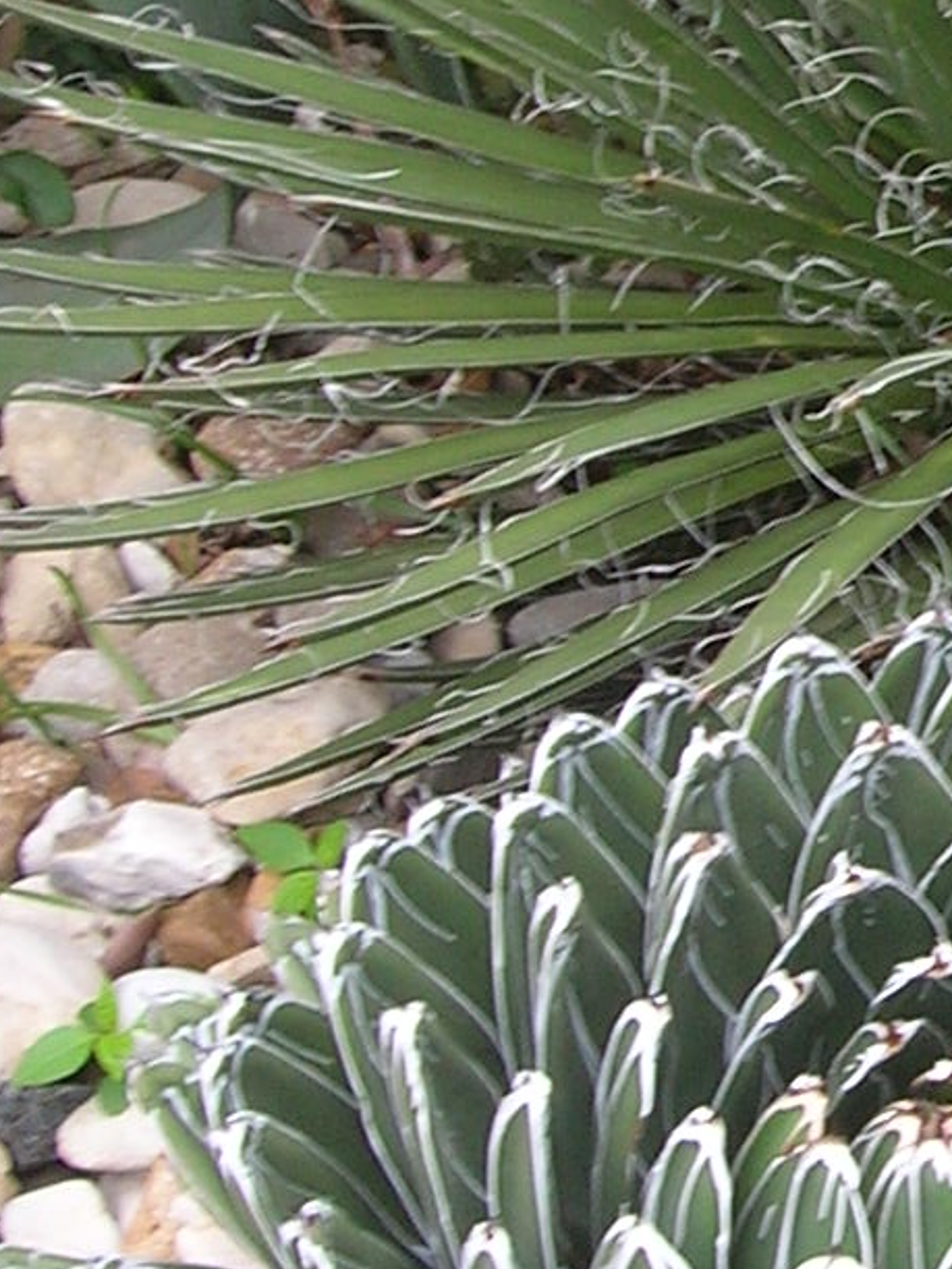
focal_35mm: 144
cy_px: 249
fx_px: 5280
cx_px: 1390
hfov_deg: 10.0
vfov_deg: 13.6
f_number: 4.9
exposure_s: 1/62.7
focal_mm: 5.7
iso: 50
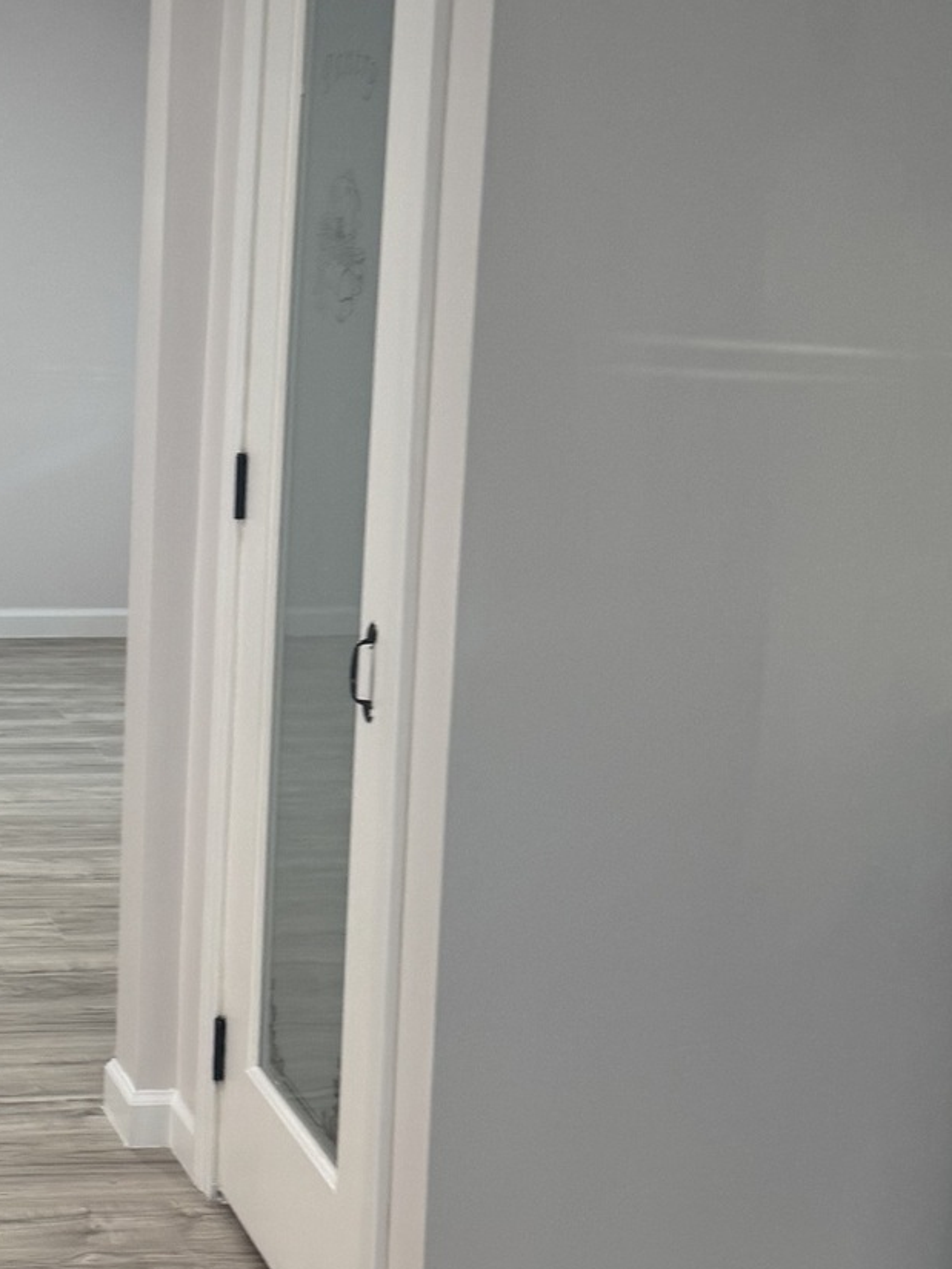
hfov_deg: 20.7
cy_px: 554
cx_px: -143
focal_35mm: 67
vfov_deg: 28.9
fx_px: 2456
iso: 125
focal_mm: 6.76
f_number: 1.78
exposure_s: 1/60
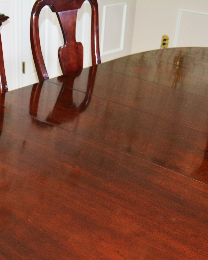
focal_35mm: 55
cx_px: 70
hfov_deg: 27.5
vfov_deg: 33.6
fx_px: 423
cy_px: 187
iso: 800
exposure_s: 1/60
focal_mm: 18
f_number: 3.5
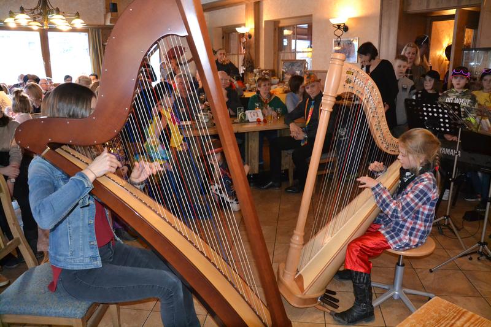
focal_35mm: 27
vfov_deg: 47.9
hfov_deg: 67.4
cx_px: 246
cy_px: 164
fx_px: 368
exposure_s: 1/60
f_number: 3.5
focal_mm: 18
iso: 3200
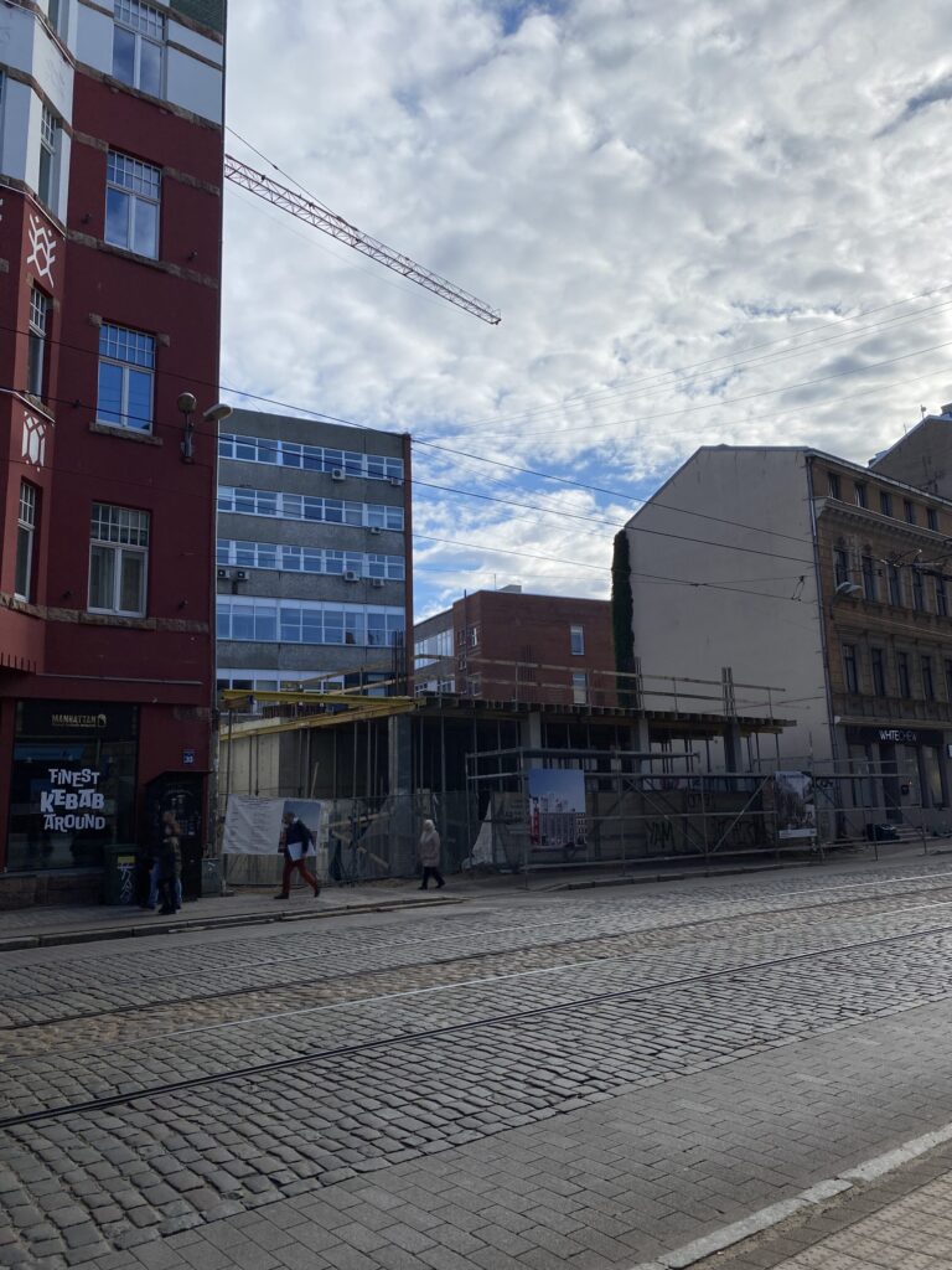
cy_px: 635
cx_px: 476
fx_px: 953
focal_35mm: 26
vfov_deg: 67.3
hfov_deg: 53.1
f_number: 1.8
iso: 32
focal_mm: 4.25
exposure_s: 1/5747
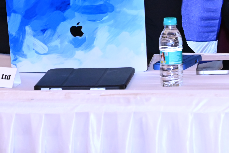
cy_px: -72
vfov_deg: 4.8
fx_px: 1795
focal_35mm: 282
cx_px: 265
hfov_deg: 7.3
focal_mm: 90
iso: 3200
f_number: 5
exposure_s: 1/125
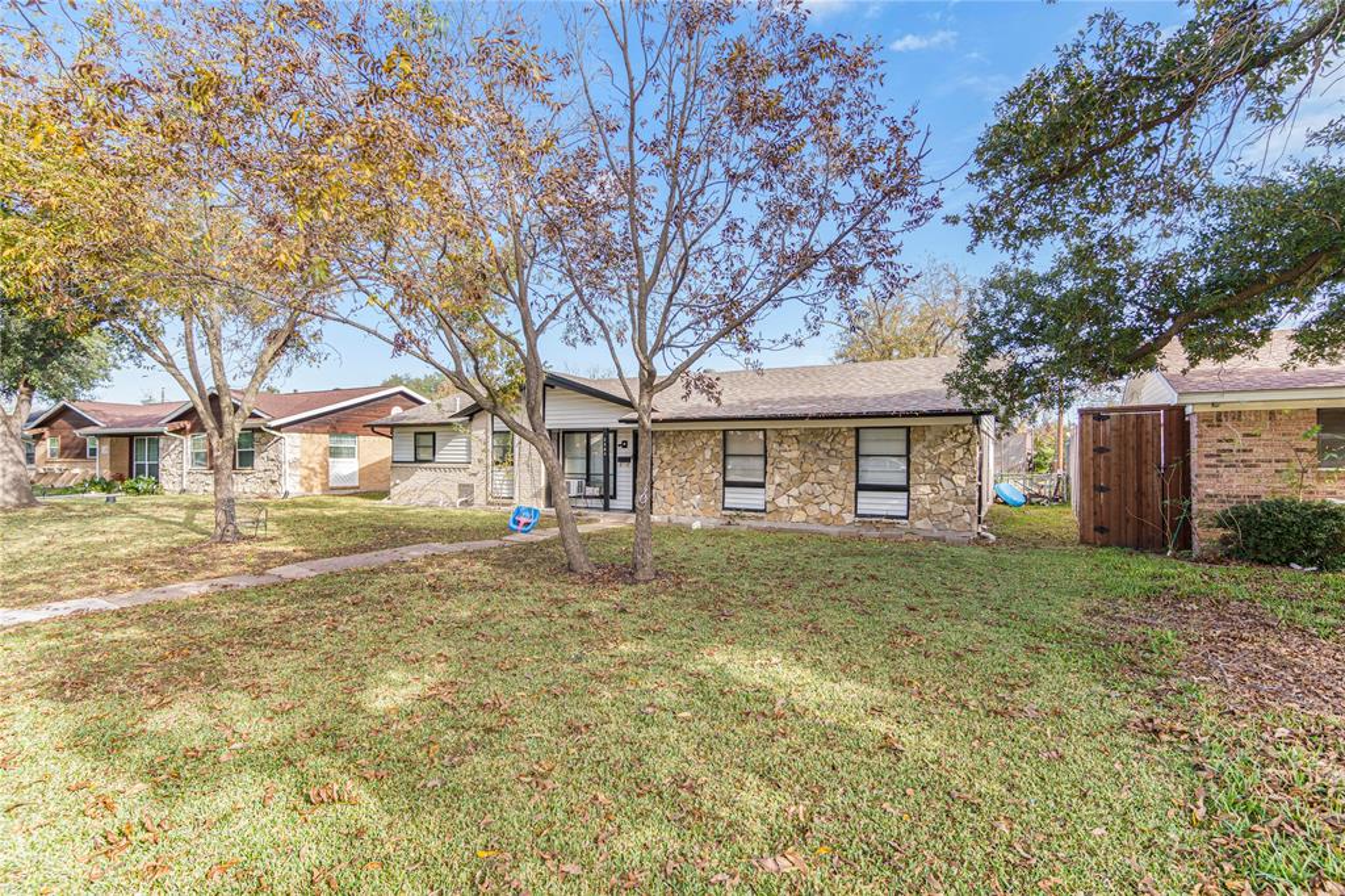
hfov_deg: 93.3
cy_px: 448
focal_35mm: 17
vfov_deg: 70.4
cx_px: 672
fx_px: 635
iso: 160
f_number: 2.8
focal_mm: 17
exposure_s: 1/1250
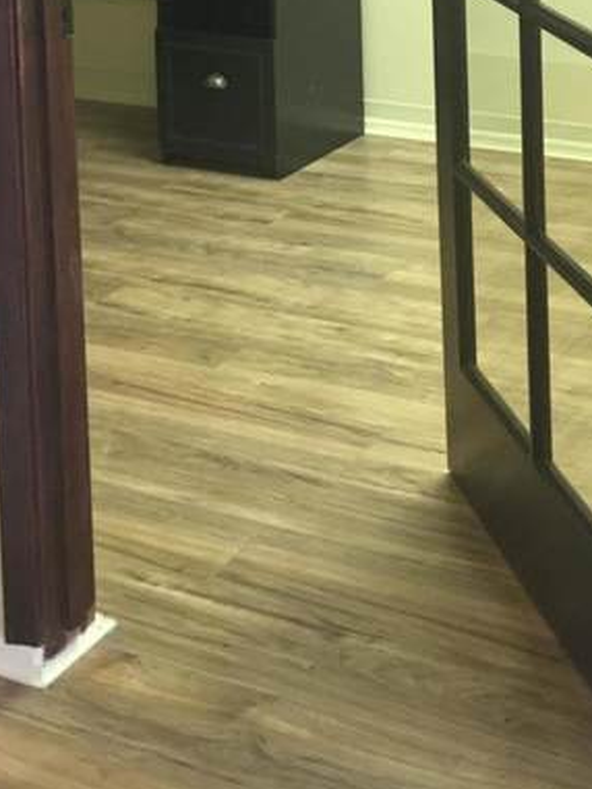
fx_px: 1664
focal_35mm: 73
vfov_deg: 23.9
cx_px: 422
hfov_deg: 20.1
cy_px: -193
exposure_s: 1/33
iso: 125
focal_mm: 4.15
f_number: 2.2
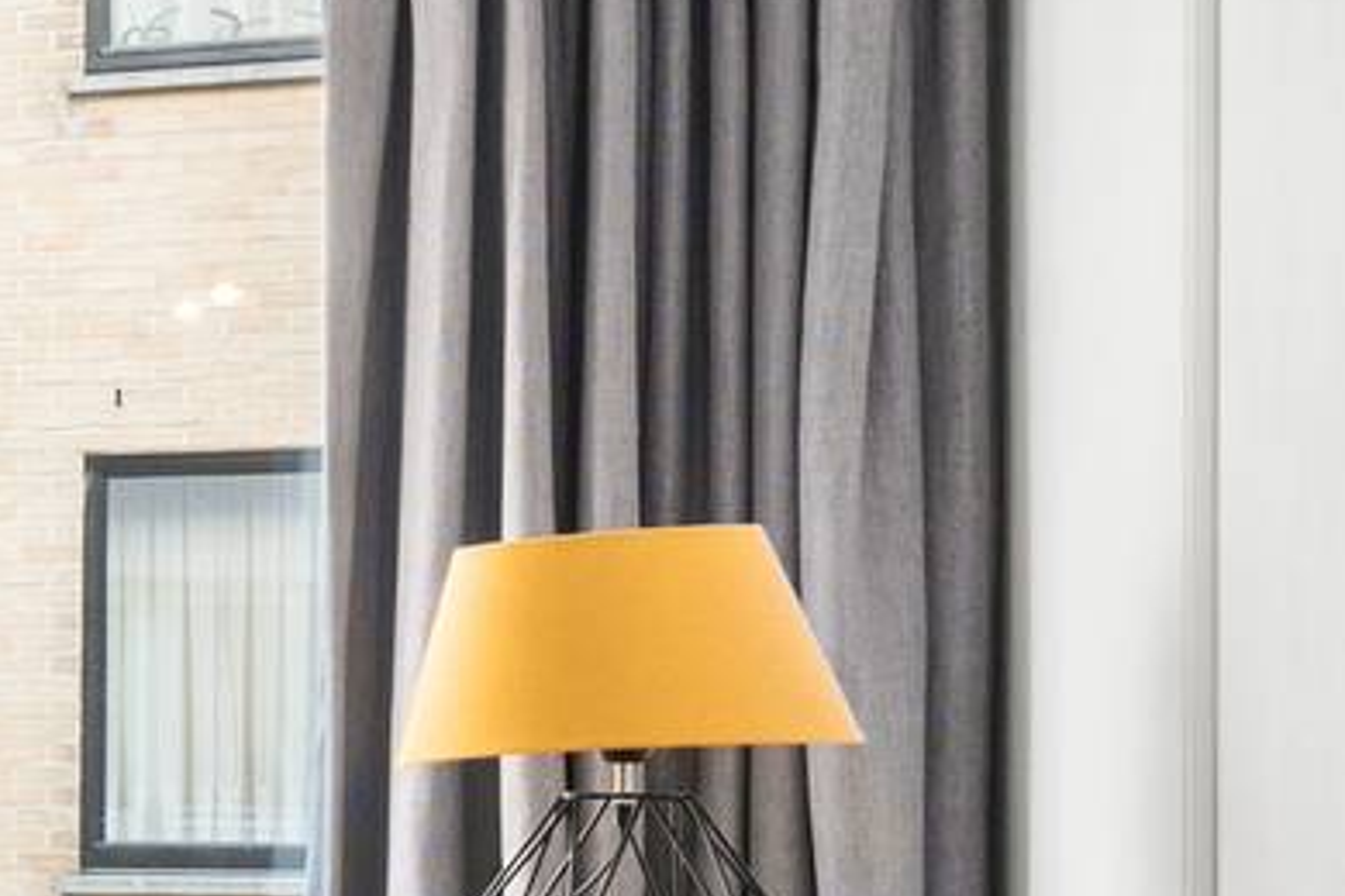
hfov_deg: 12.7
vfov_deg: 13.0
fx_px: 3923
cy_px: 763
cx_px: -2245
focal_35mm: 105
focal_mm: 16
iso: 400
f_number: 11
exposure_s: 2
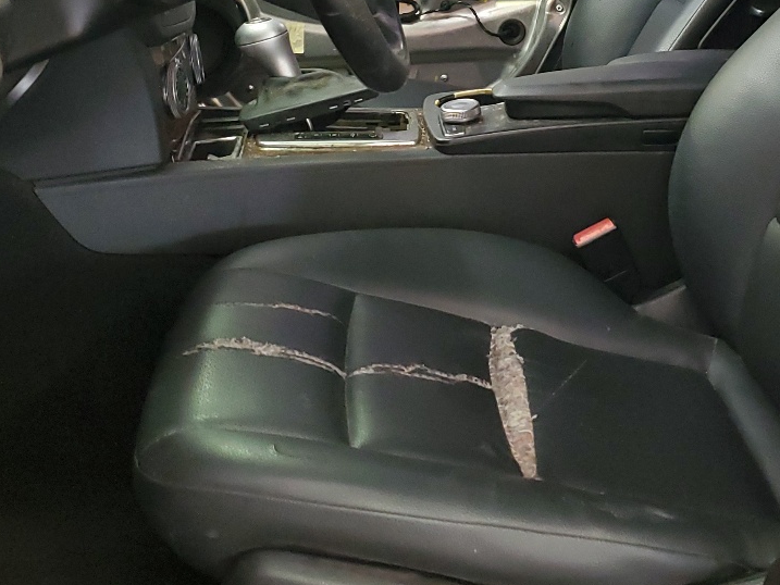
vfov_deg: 24.7
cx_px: 536
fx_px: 1307
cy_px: 86
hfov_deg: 32.9
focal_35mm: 58
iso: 310
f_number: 1.5
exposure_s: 1/30
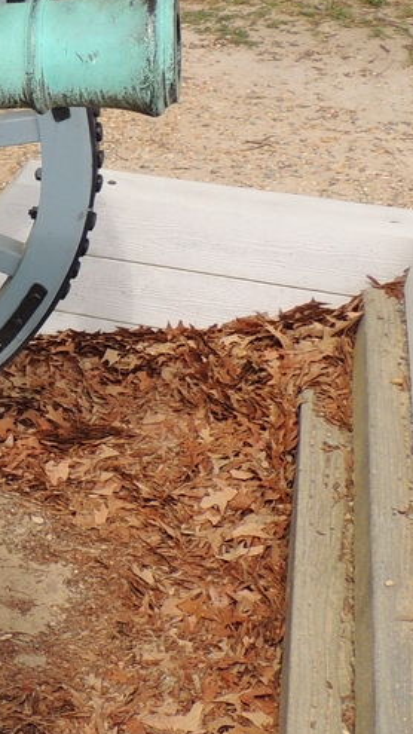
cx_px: -487
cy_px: 241
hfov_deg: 12.8
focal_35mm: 79
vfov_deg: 26.7
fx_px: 1537
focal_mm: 4.9
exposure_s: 1/500
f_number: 3.1
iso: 100
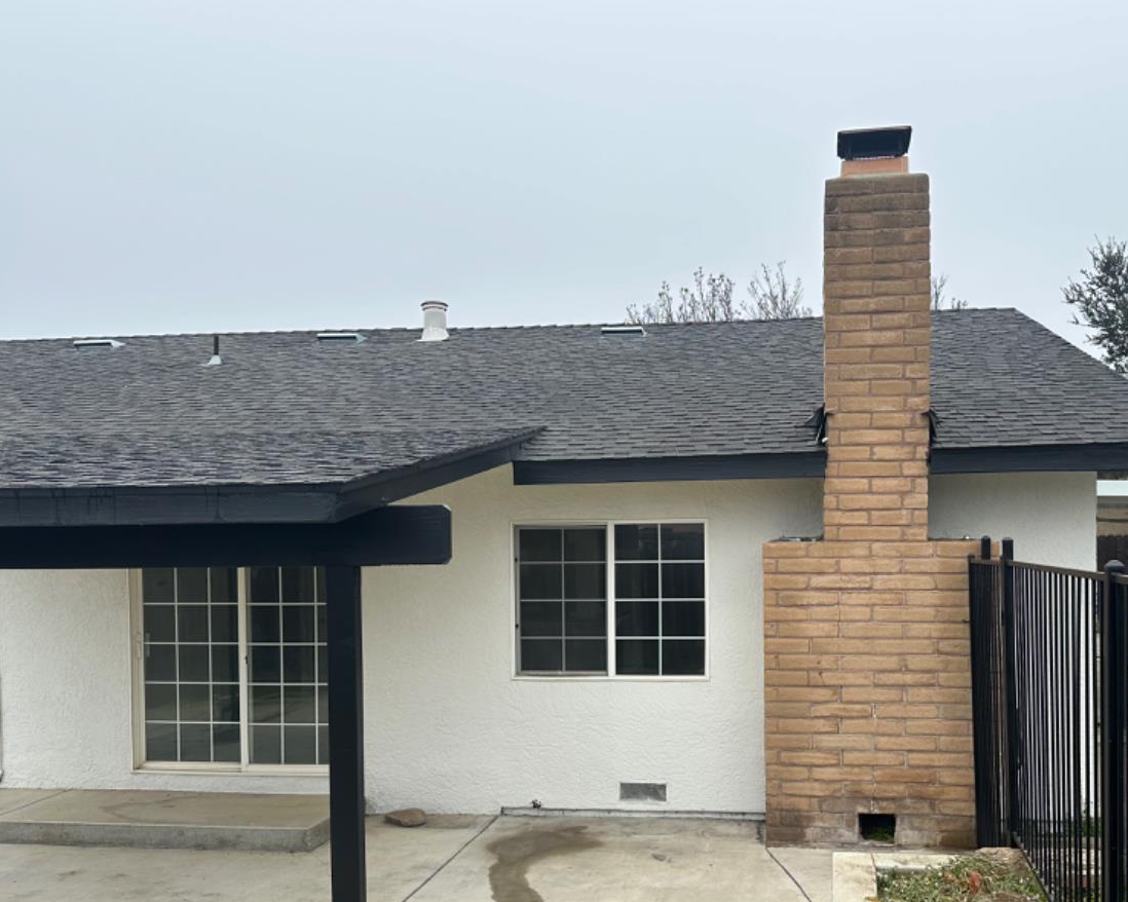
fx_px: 1068
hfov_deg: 55.3
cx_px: 671
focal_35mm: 32
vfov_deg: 45.4
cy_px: 565
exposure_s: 1/1721
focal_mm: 6.86
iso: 80
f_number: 1.78
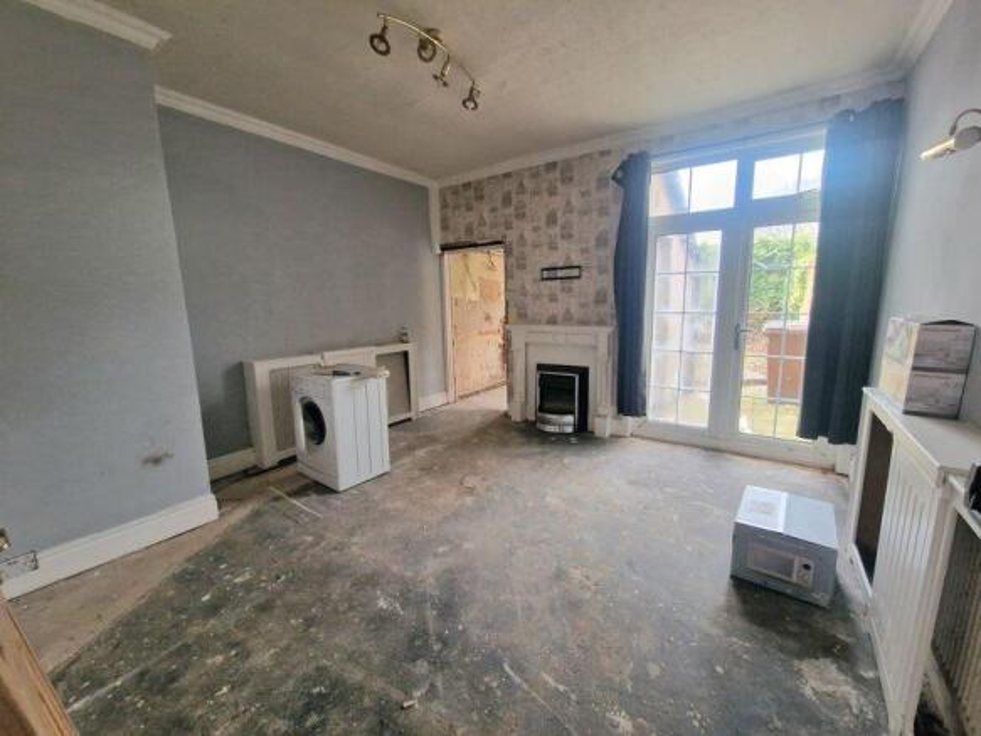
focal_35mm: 13
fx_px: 368
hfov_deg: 106.2
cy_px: 368
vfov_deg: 89.9
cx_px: 490
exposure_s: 1/50
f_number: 2.2
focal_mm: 2.2
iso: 320
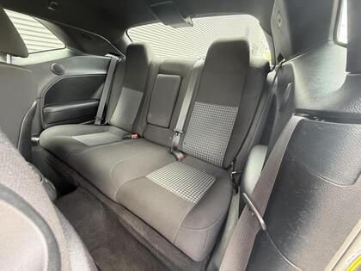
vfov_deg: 85.7
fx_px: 146
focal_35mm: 14
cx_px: 180
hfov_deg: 102.1
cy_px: 136
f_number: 2.2
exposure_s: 1/60
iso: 500
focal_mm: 2.22
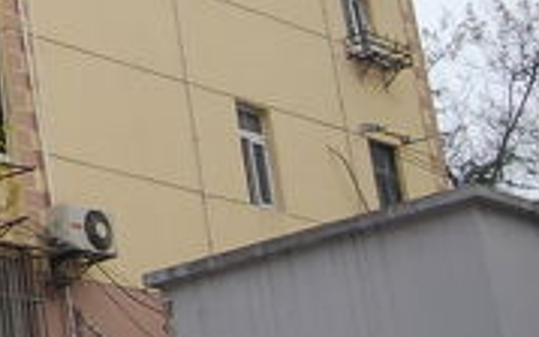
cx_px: -434
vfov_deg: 11.8
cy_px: 68
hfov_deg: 15.9
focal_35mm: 111
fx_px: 1631
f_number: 4
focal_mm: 20
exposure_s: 1/500
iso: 400
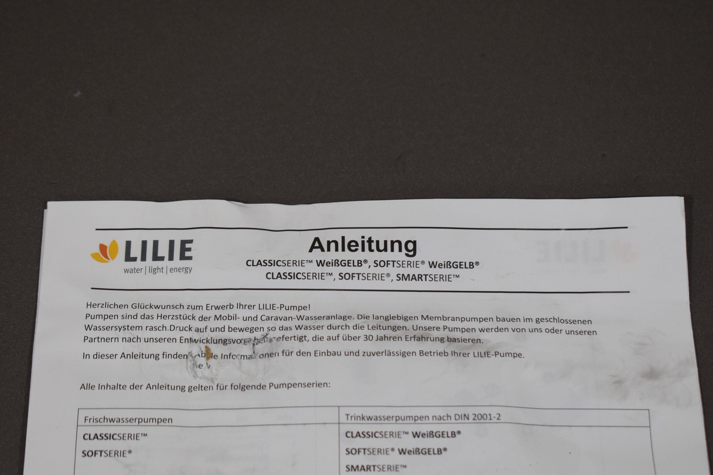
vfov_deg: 17.5
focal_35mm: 78
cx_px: 356
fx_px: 1545
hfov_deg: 26.0
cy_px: 238
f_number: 5.6
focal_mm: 52
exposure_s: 1/250
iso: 720
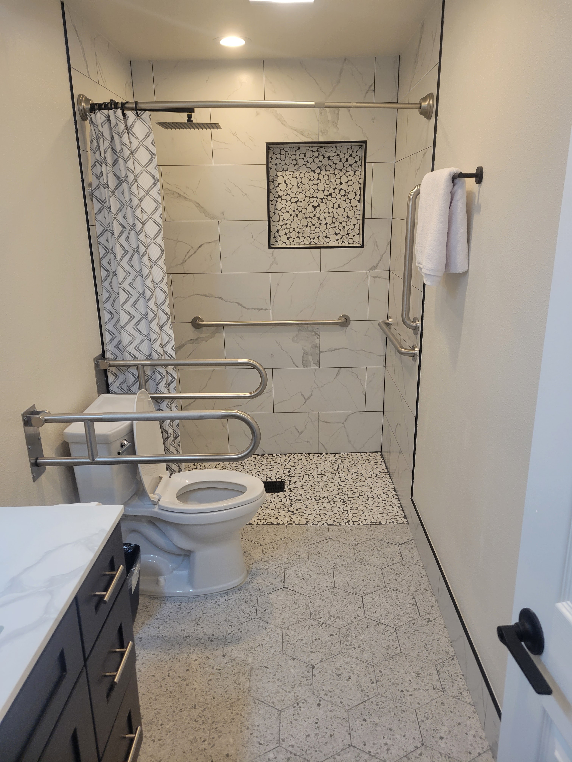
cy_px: 381
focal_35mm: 26
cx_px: 286
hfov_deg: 53.1
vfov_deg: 67.3
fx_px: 573
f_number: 1.8
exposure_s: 1/120
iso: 100
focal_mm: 5.4
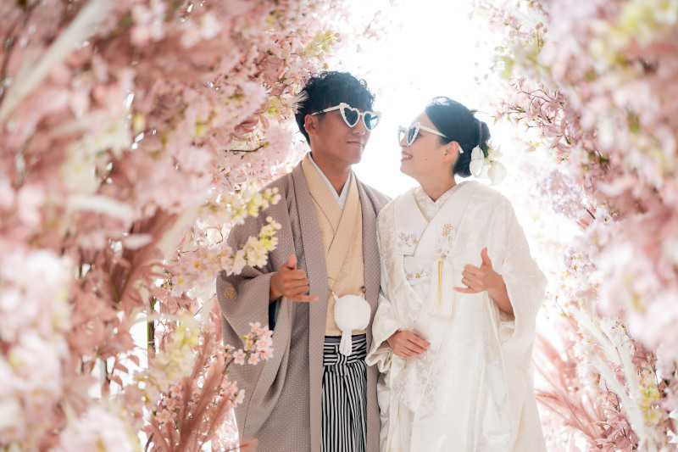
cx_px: 339
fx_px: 1600
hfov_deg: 23.9
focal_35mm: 85
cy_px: 226
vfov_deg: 16.1
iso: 125
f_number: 1.8
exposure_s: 1/160
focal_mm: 85
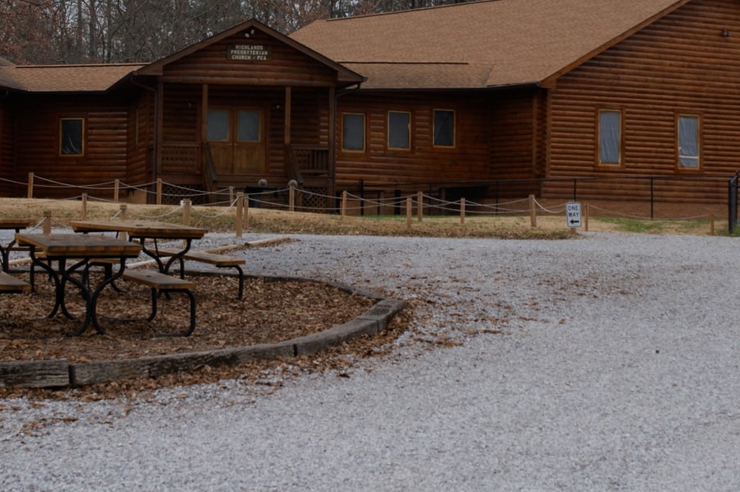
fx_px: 2318
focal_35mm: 113
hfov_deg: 18.1
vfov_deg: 12.1
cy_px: 134
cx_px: 340
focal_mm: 45
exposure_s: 1/160
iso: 100
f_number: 8
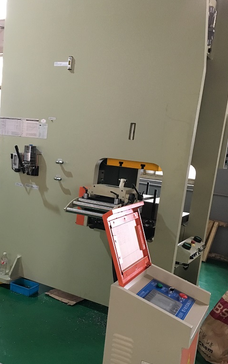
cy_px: 215
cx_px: 71
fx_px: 368
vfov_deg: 52.5
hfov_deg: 34.0
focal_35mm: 37
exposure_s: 1/25
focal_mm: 4.15
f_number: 2.2
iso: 200
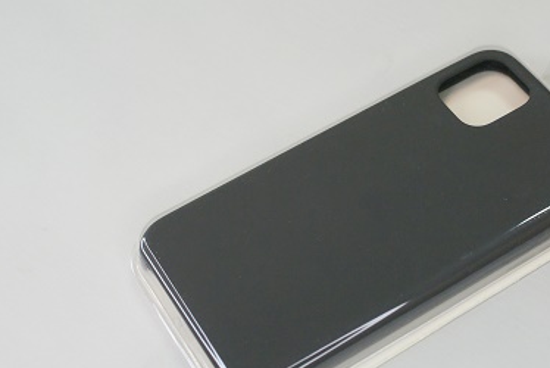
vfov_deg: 19.5
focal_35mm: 70
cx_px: 398
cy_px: 189
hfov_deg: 28.5
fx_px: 1070
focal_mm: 30
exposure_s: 1/160
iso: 1600
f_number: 5
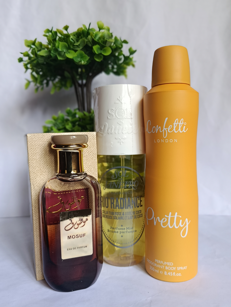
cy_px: 154
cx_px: 116
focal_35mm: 24
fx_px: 214
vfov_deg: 71.6
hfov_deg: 56.8
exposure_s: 1/33.3
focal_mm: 5.31
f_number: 1.7
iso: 1174
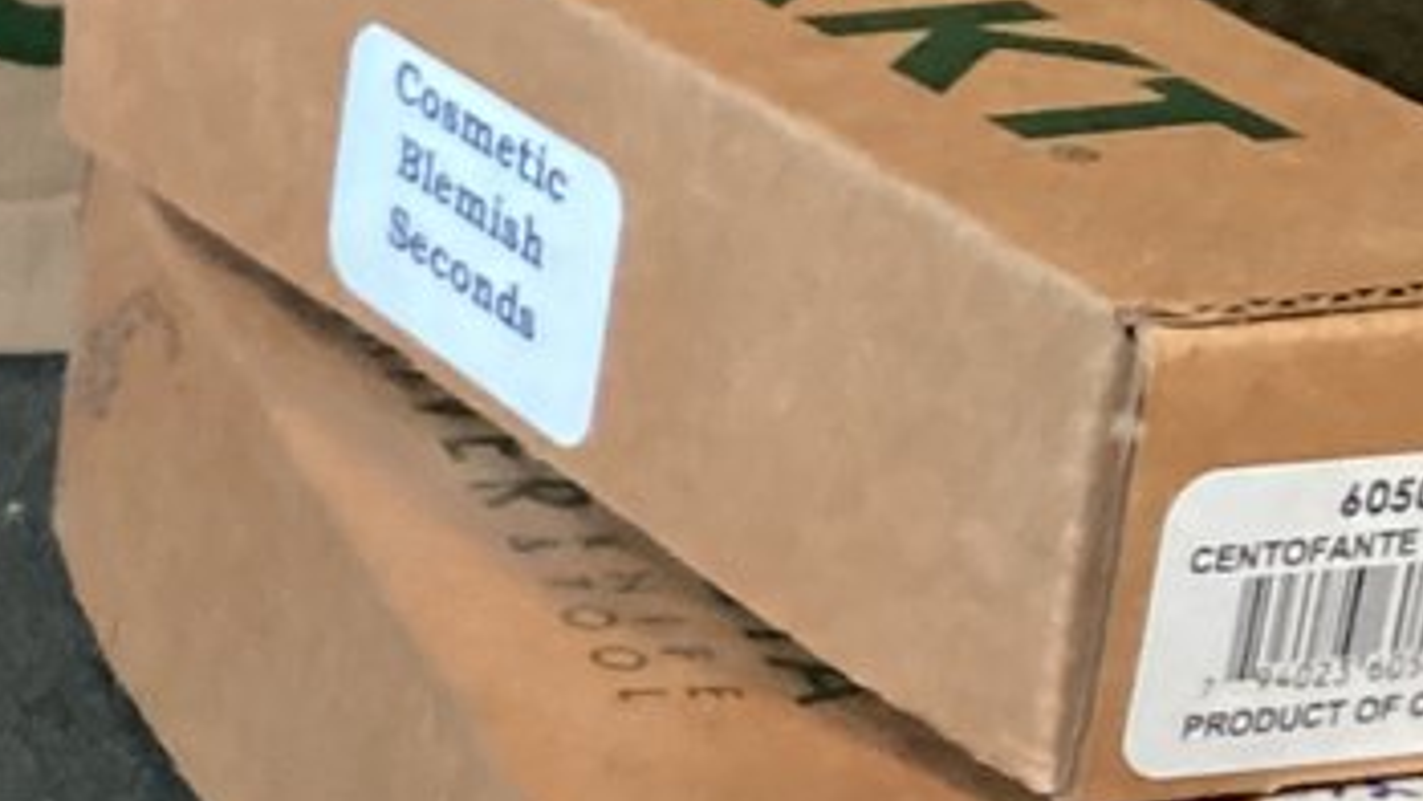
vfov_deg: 8.2
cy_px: -226
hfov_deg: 12.8
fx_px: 5510
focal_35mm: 146
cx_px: -1478
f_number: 2.4
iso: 250
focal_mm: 3.3
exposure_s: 1/40
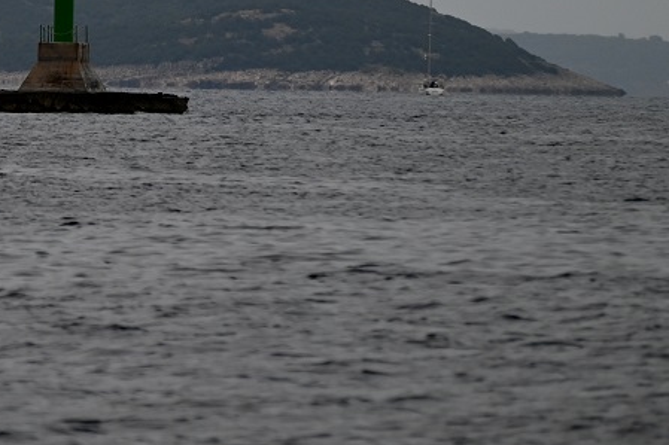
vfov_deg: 2.2
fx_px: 11833
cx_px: -174
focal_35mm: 637
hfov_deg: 3.2
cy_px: -84
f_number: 5.3
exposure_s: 1/1000
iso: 320
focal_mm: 220
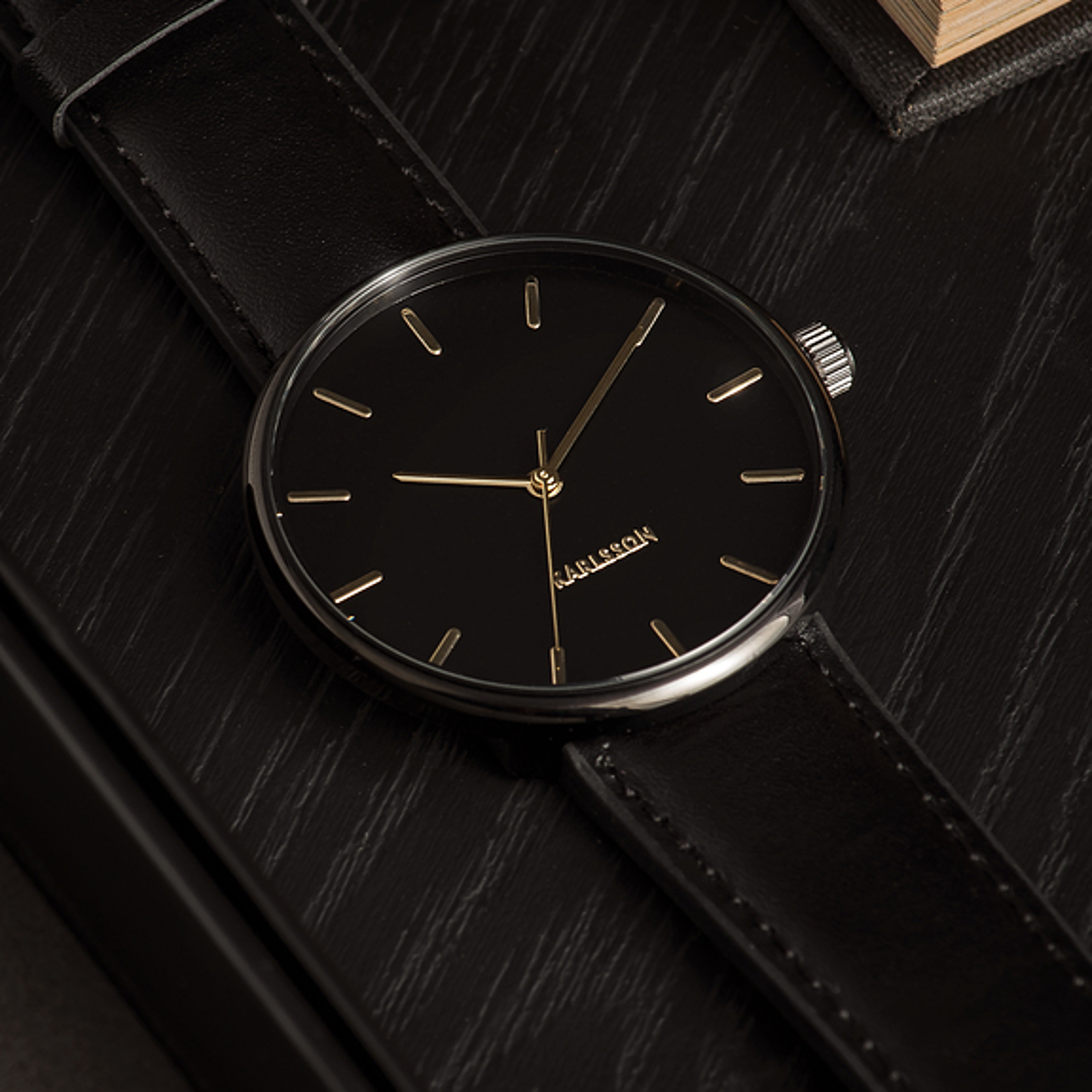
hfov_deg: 6.8
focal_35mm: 256
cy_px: 566
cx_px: 545
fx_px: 9137
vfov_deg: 6.8
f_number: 13
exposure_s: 1/125
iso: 50
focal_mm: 200
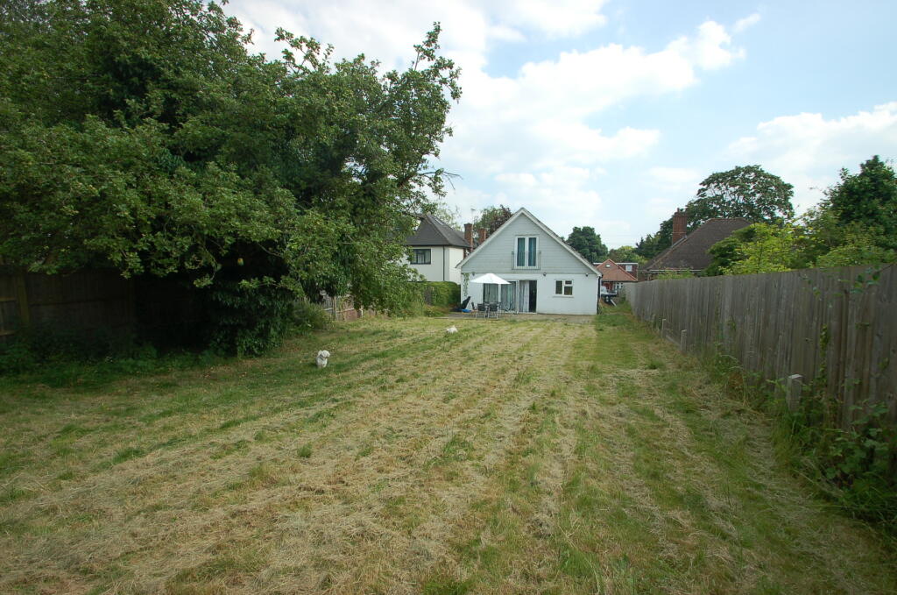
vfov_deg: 71.9
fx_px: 410
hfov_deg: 95.1
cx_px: 448
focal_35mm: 16
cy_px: 298
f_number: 8
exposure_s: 1/250
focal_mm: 11
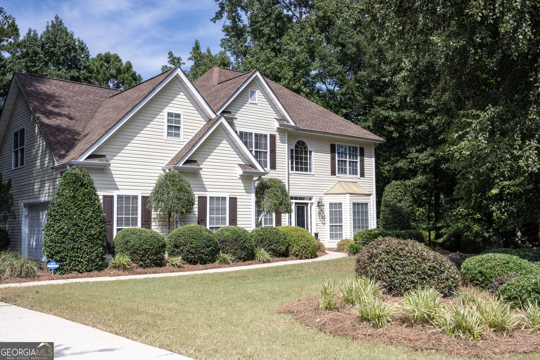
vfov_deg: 36.9
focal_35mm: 36
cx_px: 270
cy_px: 180
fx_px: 540
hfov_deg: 53.1
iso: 1000
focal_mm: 36
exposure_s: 1/8000
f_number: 8
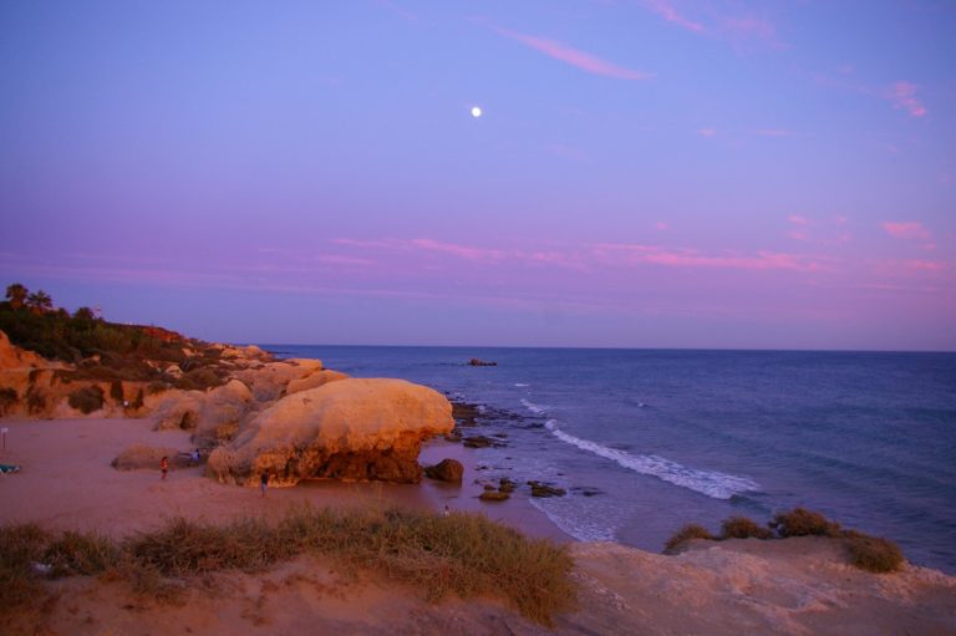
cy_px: 318
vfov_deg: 43.6
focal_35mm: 30
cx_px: 478
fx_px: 796
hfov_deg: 62.0
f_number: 5.6
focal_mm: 20
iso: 400
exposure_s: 1/15
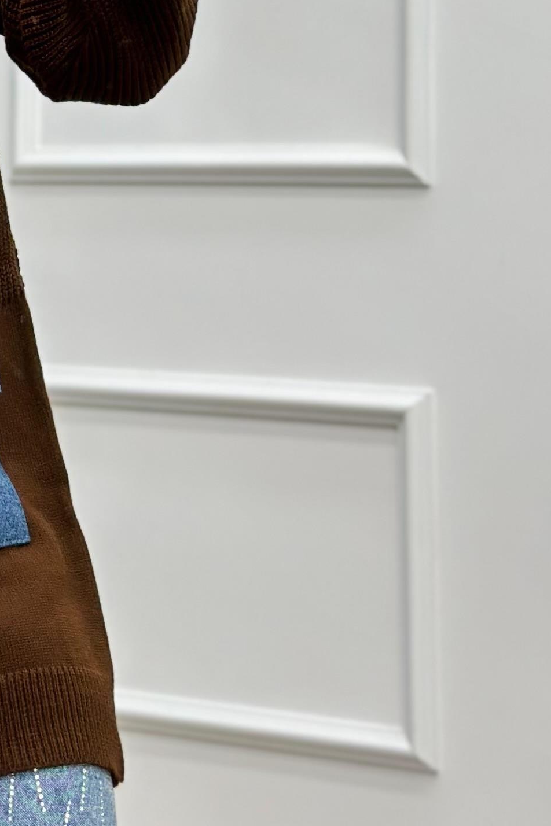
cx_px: -202
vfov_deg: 14.4
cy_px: 81
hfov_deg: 9.5
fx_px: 3237
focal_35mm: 141
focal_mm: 6.86
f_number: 1.78
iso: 64
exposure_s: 1/155
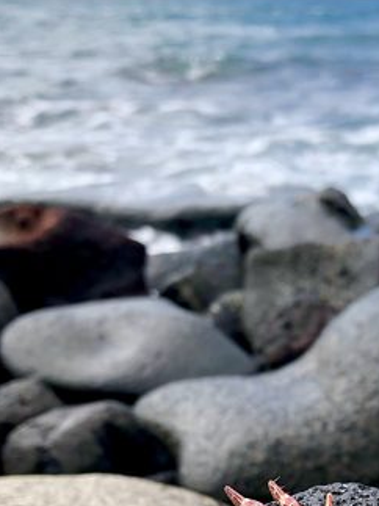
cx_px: 321
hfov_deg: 27.3
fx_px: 760
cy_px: 363
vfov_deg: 36.2
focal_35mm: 52
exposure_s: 1/889
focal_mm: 3.99
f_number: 1.8
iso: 20
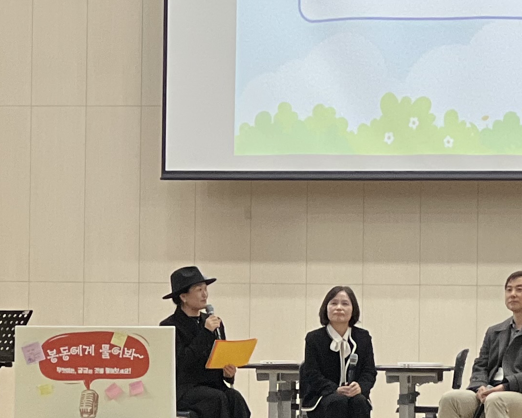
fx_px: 4342
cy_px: 294
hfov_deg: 6.9
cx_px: 522
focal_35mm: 281
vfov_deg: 5.5
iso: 160
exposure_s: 1/40
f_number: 2.8
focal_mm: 9
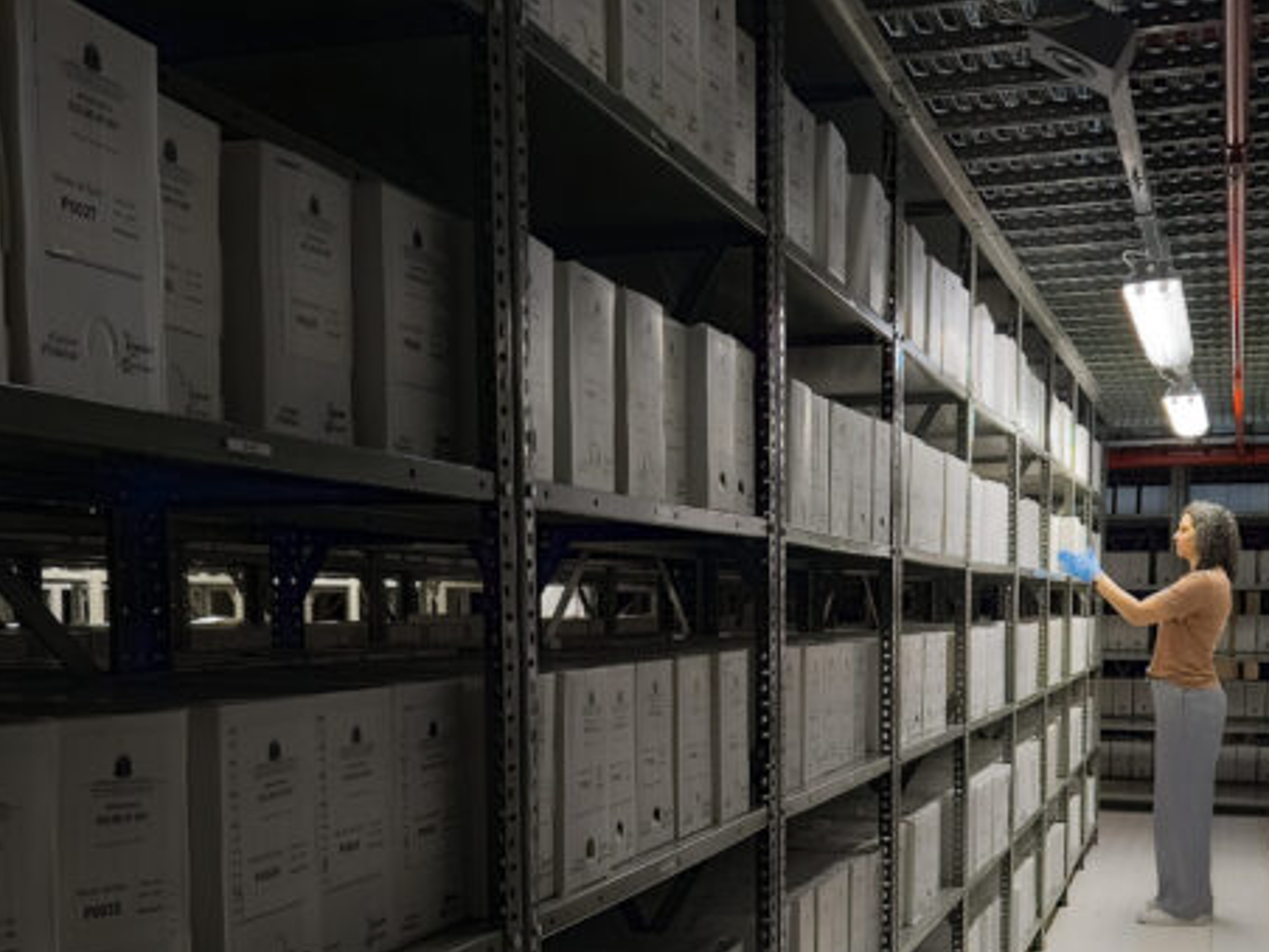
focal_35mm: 42
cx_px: 709
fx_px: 1540
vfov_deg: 33.7
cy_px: 709
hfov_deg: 44.7
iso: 640
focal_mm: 5.4
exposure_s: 1/60
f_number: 1.8
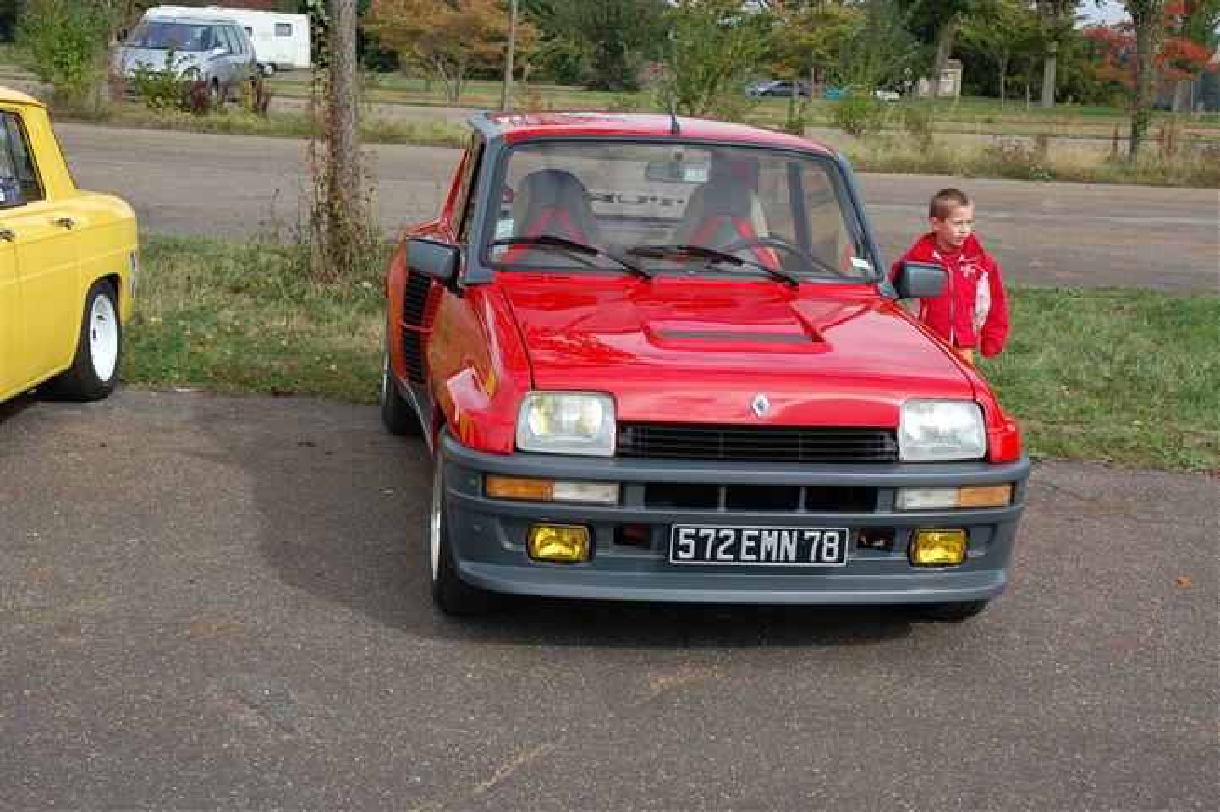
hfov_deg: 37.9
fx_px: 1778
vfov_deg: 25.7
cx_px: 610
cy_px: 406
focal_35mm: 52
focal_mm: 35
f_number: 8
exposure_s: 1/250
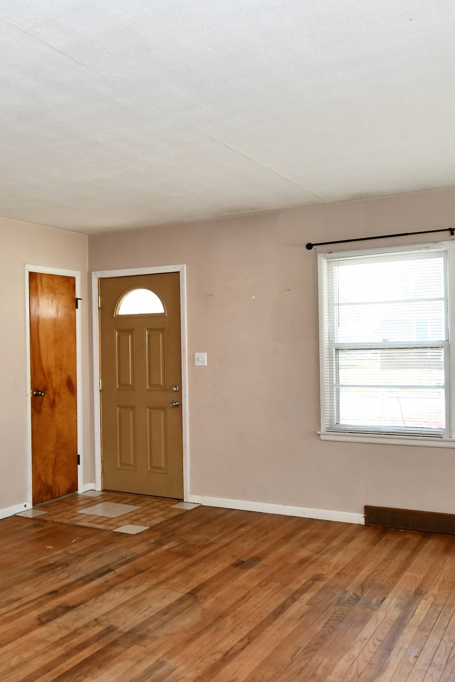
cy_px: 367
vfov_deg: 57.2
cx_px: 171
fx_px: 625
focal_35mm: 33
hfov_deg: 39.7
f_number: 6.3
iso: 640
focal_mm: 14
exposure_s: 1/60
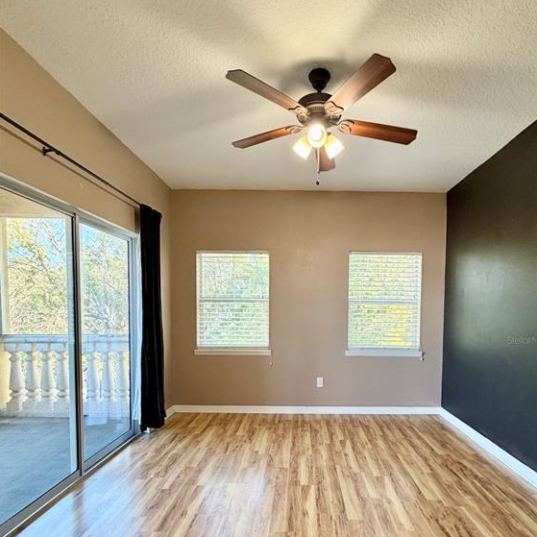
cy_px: 340
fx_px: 298
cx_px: 274
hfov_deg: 84.0
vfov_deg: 82.2
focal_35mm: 17
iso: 250
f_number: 2.2
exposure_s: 1/120
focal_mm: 2.22
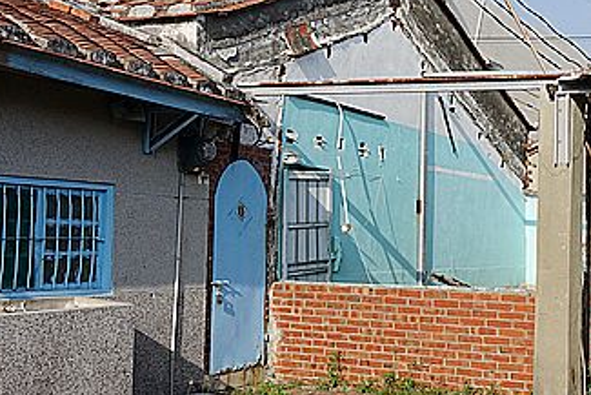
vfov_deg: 23.0
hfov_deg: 33.3
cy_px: 185
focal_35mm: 59
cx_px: 442
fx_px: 969
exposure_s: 1/800
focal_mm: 8.8
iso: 100
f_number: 4.5
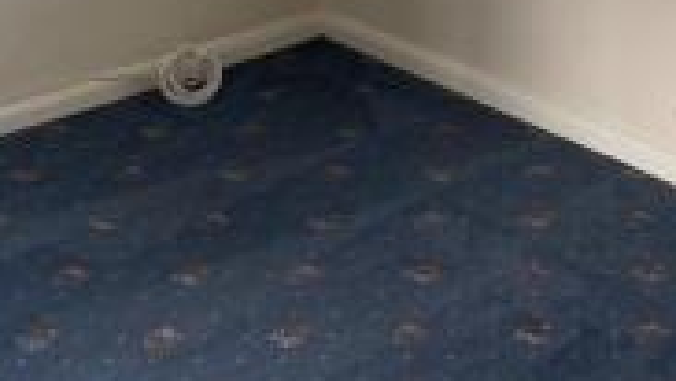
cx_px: 693
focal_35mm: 90
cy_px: -313
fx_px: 1613
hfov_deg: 22.6
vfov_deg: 12.3
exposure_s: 1/122
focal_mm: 4.25
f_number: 1.8
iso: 40
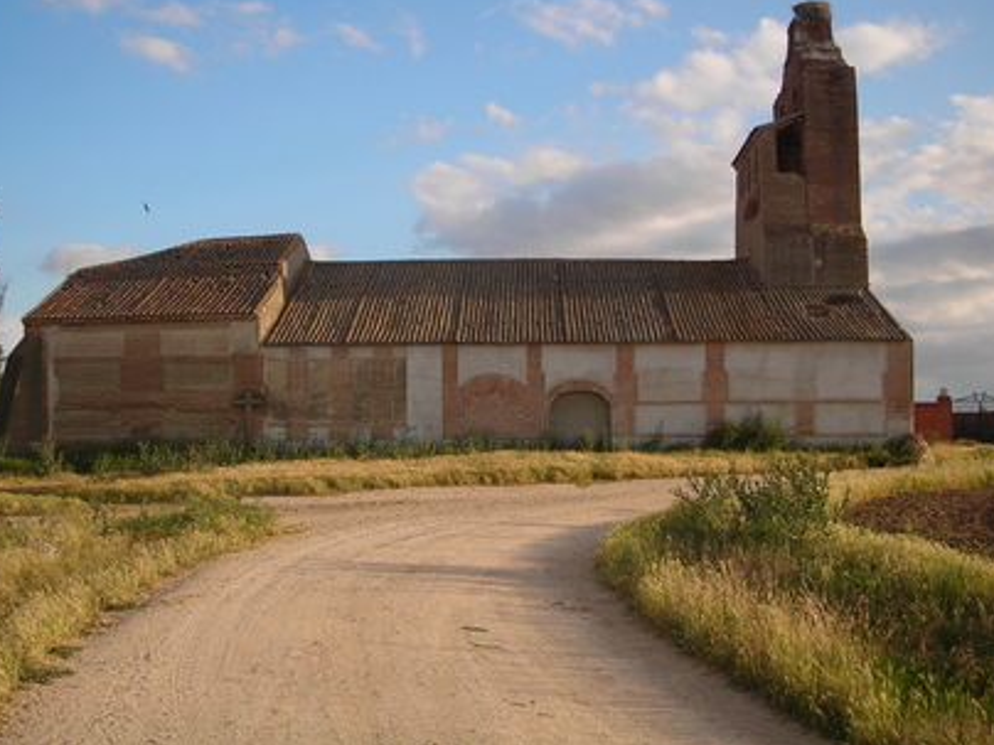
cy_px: 291
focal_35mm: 47
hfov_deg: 40.4
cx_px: 460
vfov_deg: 30.8
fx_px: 1350
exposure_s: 1/406
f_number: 3.2
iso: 50
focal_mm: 6.3
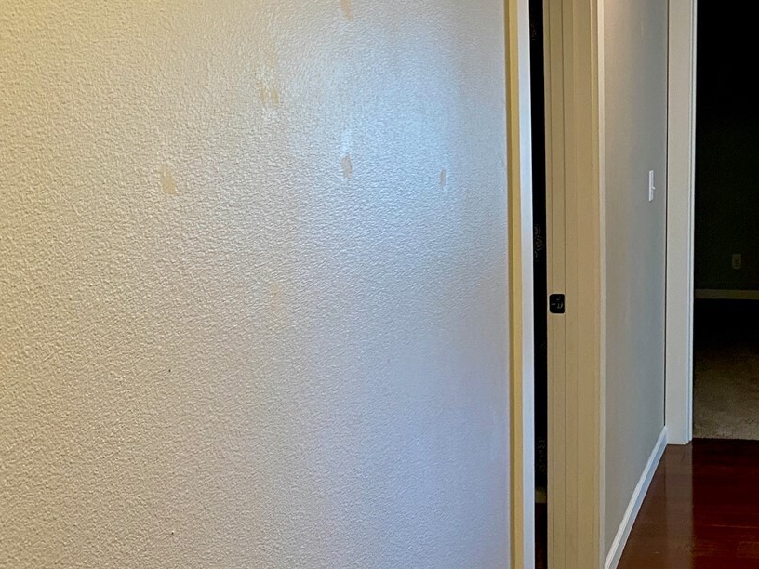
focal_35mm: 51
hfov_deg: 35.0
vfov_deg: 28.5
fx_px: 1118
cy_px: 230
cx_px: 703
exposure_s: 1/60
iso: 125
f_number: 1.8
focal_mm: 4.25
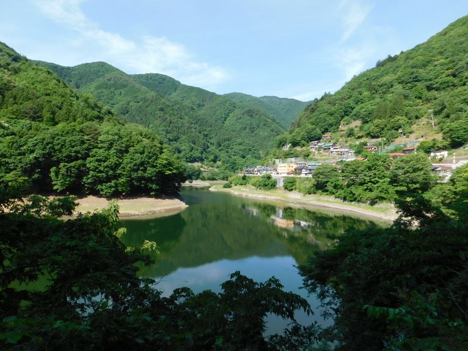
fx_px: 311
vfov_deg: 58.9
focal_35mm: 23
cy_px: 176
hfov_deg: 73.9
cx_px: 234
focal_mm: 4
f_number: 3
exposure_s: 1/800
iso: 125
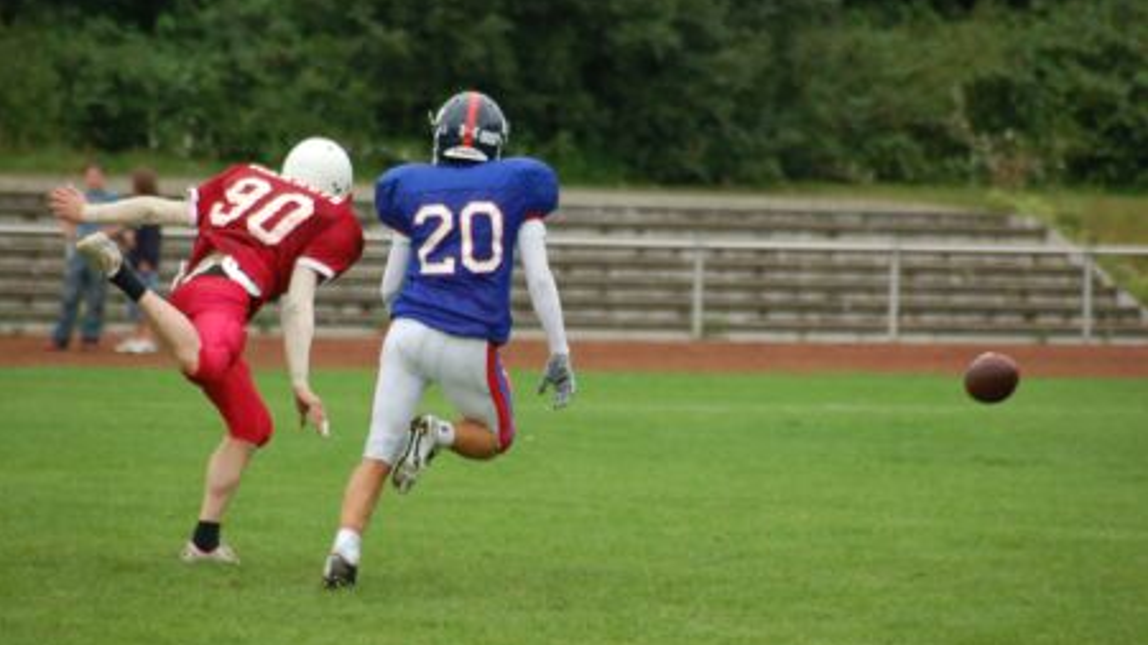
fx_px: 9360
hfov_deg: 7.0
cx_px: 573
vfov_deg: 3.9
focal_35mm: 308
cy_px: 326
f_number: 5
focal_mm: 195
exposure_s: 1/500
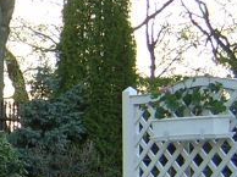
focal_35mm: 119
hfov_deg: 16.1
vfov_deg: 12.4
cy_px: 123
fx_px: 814
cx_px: -20
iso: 100
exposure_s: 1/144
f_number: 2.6
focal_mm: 4.7
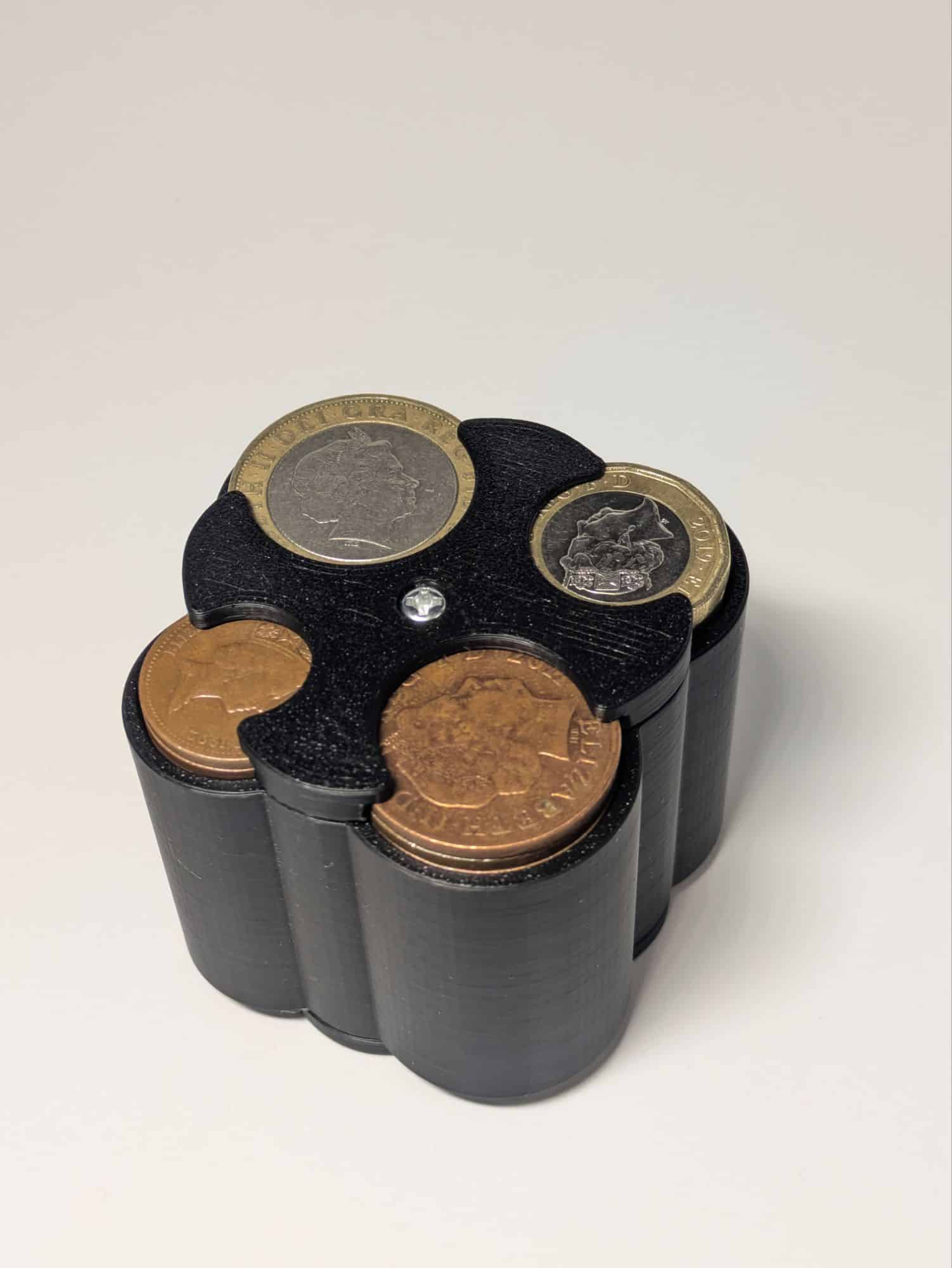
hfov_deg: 28.6
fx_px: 1869
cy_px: 634
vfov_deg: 37.5
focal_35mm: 51
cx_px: 476
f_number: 1.89
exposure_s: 1/50
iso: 57
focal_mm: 5.43
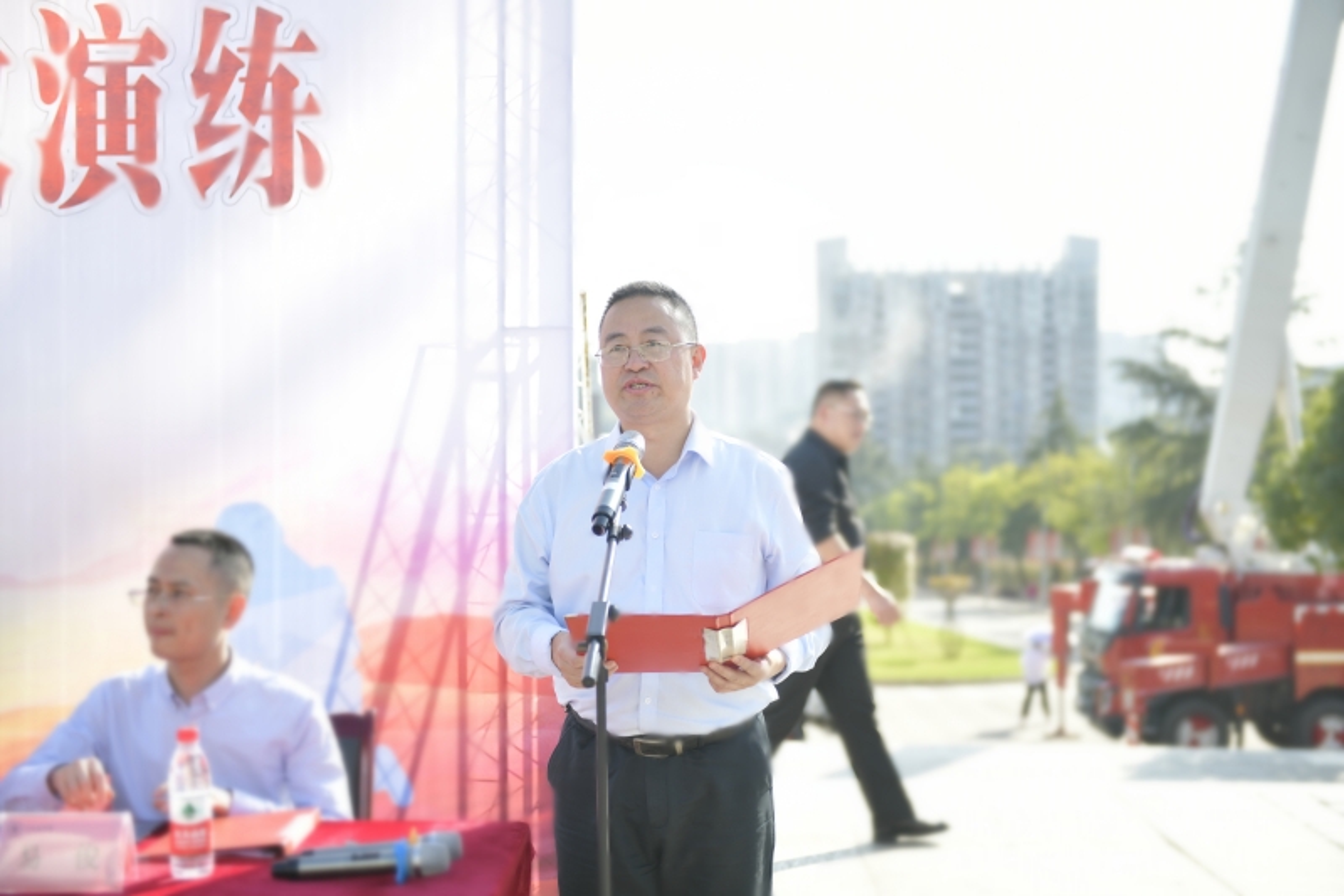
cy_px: 448
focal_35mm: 55
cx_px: 672
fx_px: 2053
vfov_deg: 24.6
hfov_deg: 36.3
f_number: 2.8
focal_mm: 55
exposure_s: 1/250
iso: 64
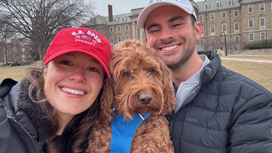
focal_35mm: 28
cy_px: 61
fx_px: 202
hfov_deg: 67.9
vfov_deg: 41.3
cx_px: 143
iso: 25
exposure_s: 1/264
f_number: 1.9
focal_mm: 2.69
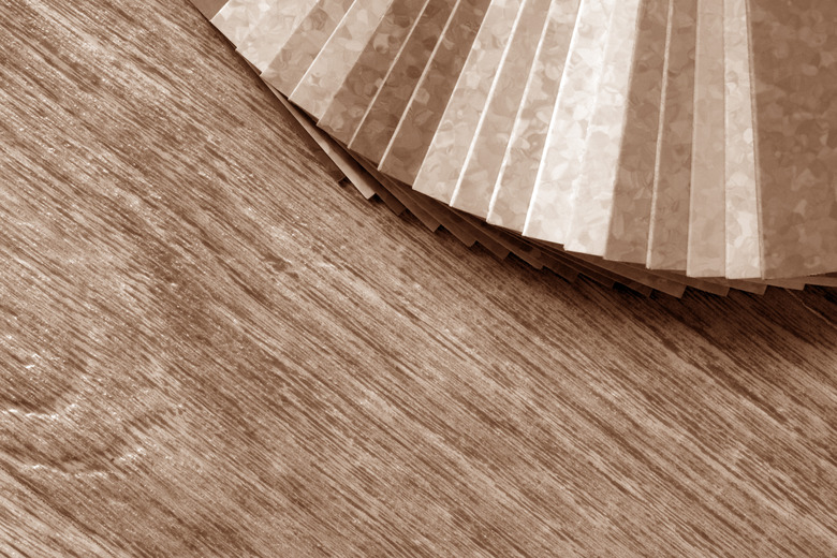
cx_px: 418
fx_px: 2092
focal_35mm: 90
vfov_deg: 15.2
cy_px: 279
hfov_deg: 22.6
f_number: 18
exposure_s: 3.2
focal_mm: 60
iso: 100
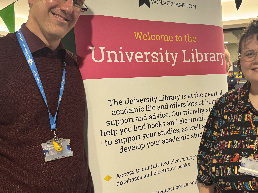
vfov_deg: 38.7
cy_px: 92
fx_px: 276
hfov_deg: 48.8
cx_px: 182
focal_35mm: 37
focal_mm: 6.76
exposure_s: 1/50
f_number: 1.78
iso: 320
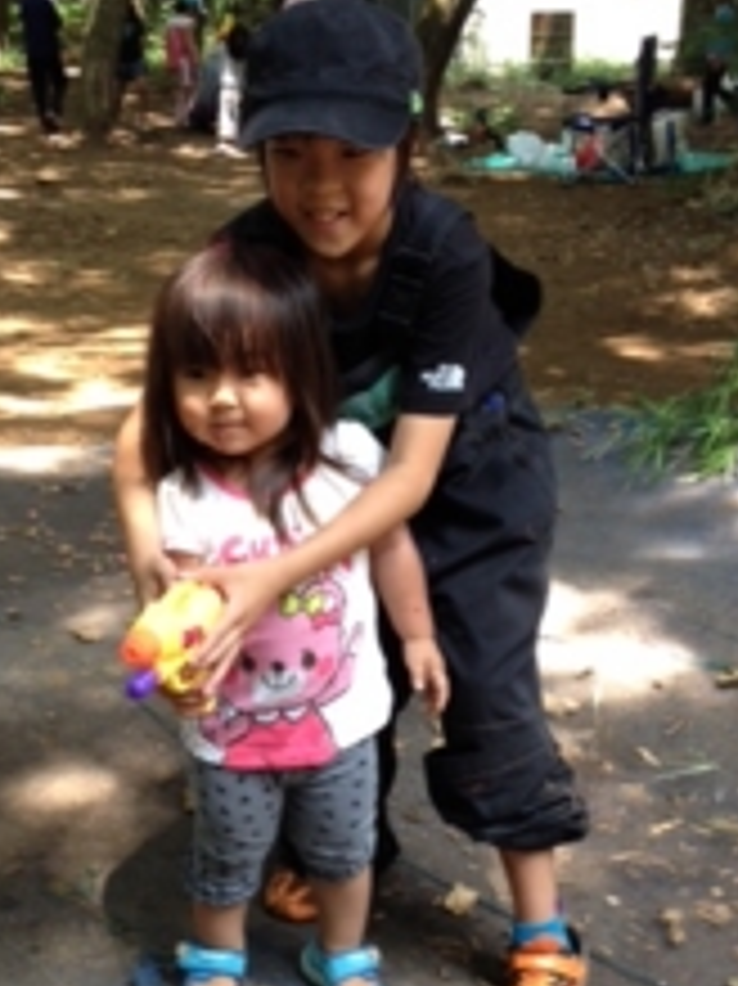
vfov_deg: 30.2
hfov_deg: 22.9
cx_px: 369
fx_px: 1821
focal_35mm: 64
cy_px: 590
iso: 64
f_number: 2.4
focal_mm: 4.28
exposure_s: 1/60
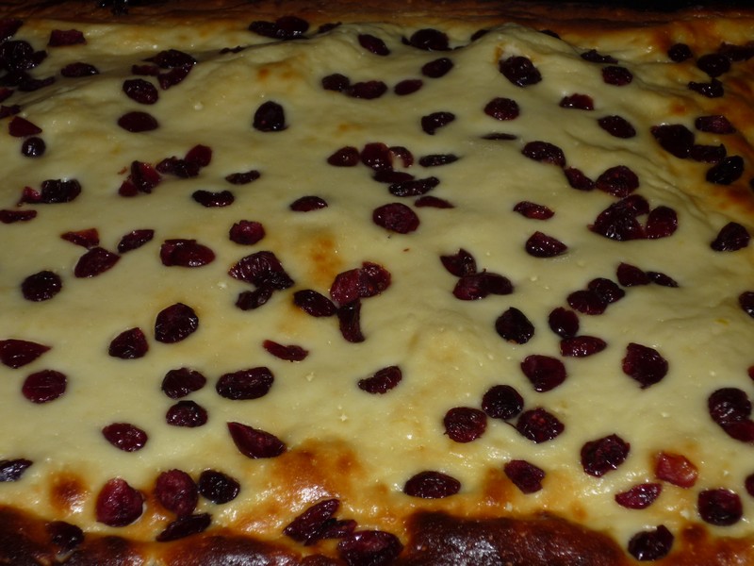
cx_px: 377
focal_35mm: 93
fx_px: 2026
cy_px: 283
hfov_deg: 21.1
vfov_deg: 15.9
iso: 100
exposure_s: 1/50
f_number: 5.7
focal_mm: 16.3
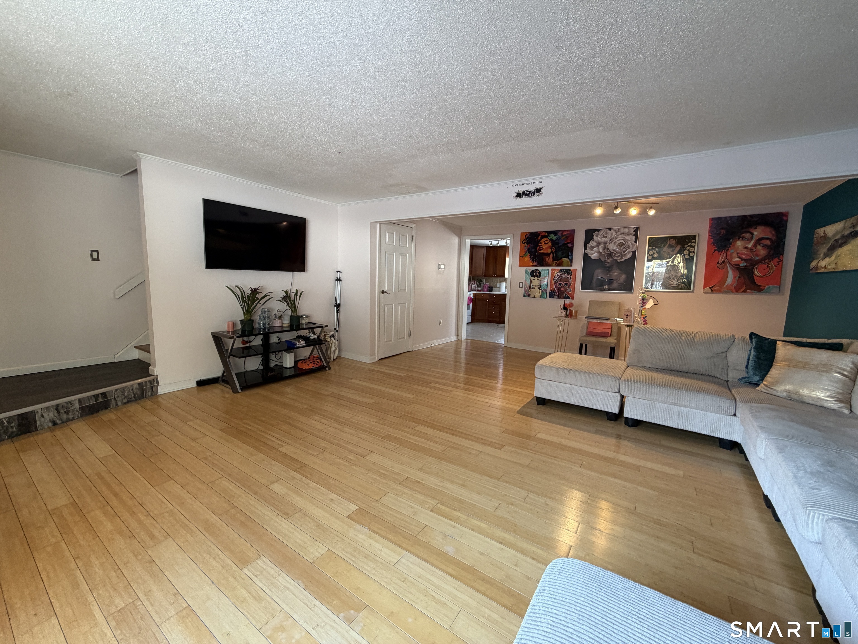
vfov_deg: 85.7
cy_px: 322
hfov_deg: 102.1
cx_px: 429
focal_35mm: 14
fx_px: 347
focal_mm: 2.22
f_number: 2.2
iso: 200
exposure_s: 1/60
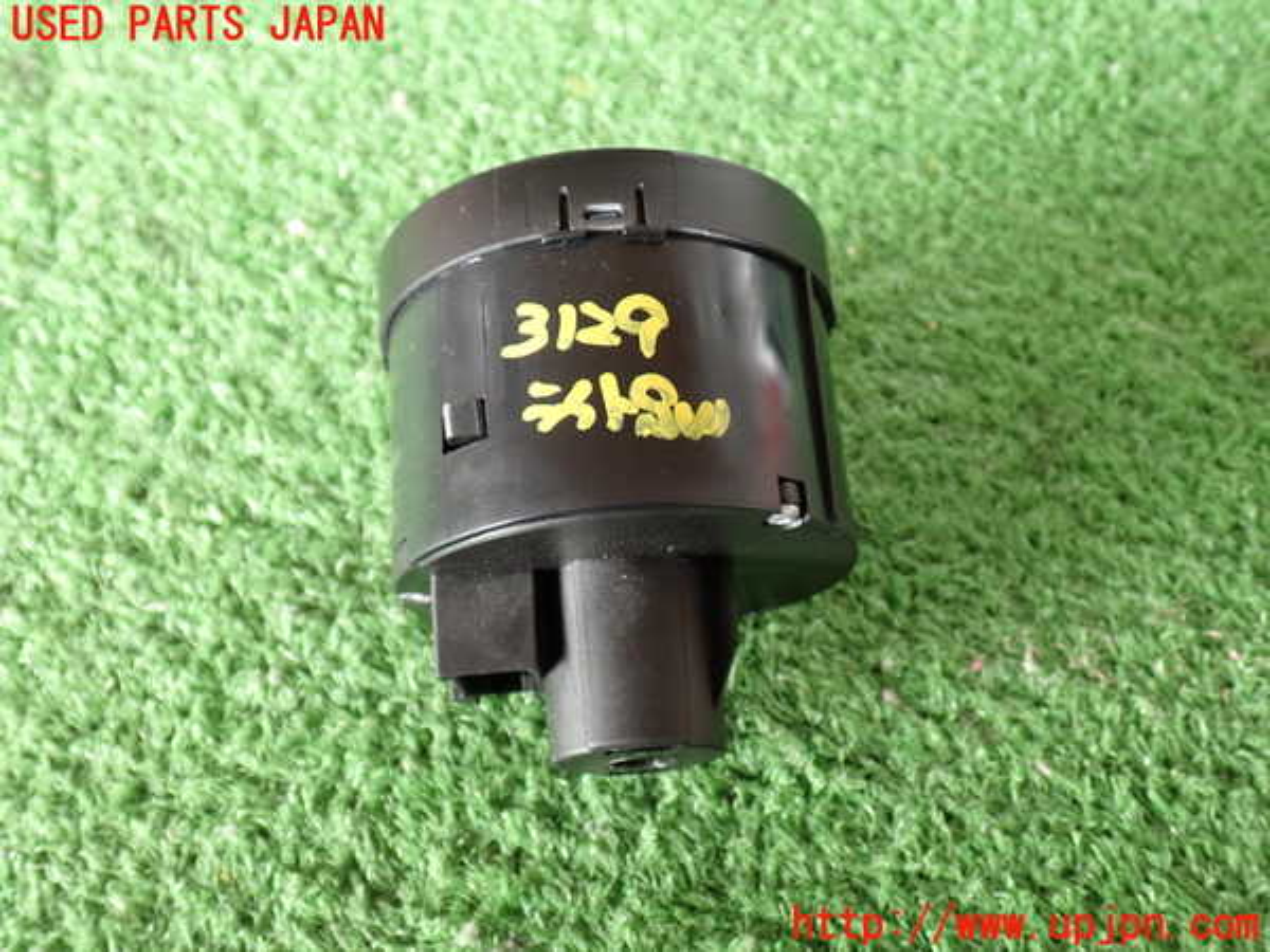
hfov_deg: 51.4
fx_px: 1321
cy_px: 476
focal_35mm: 36
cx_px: 635
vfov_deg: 39.7
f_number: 2.5
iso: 200
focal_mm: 6.37
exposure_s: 1/40
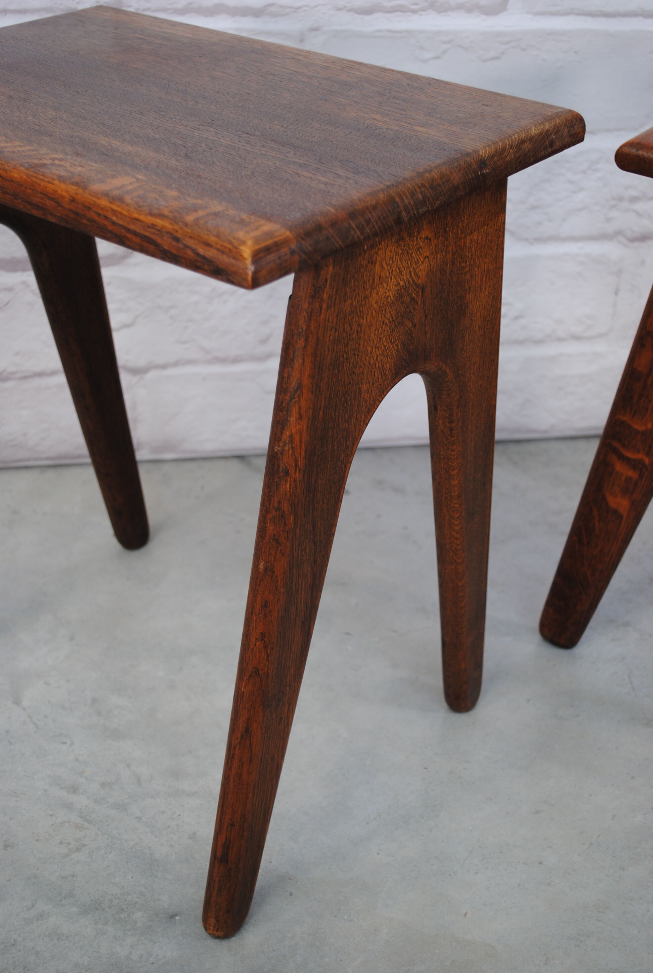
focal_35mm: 48
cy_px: 486
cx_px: 326
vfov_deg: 41.0
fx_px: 1300
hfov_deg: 28.2
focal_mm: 32
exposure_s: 1/50
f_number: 4.8
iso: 200
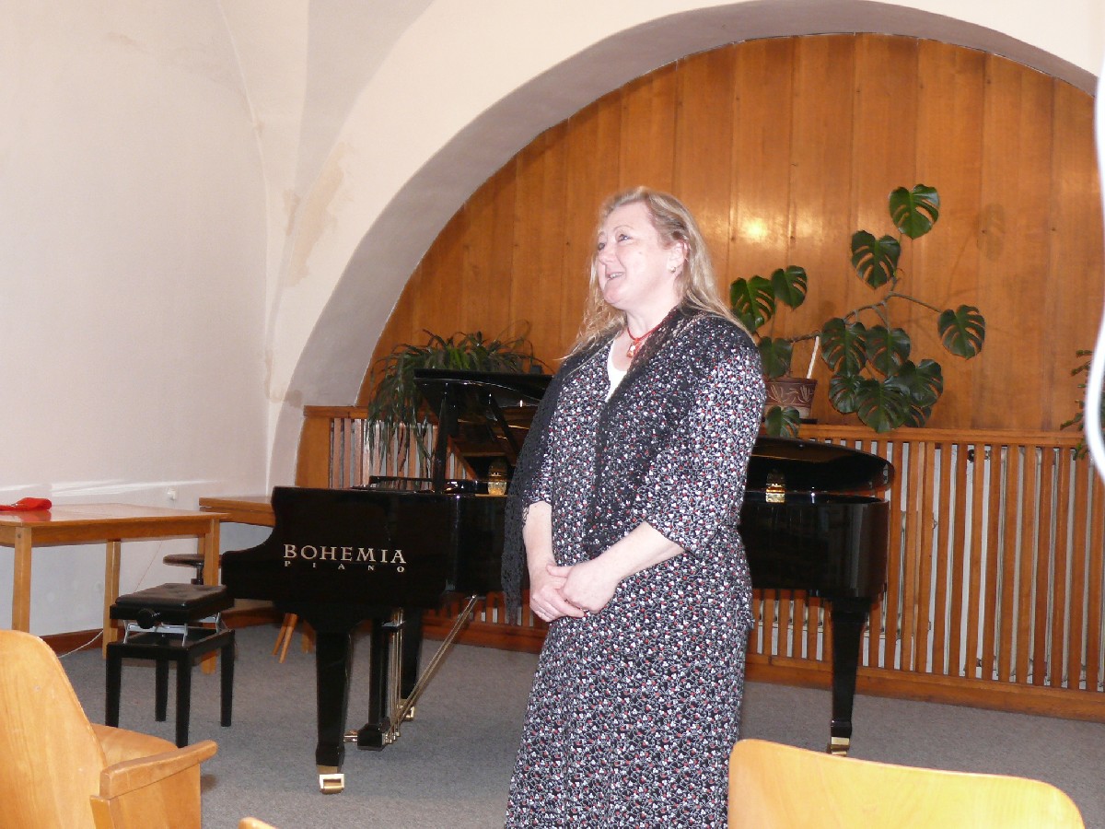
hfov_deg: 38.2
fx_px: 1596
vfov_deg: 29.1
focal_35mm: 50
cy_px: 414
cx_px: 552
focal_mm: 9.1
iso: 200
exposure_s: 1/30
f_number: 2.8
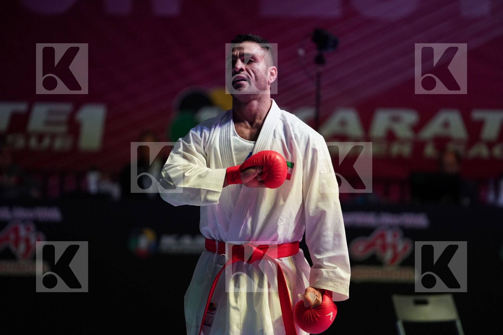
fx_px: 2752
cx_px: 252
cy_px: 168
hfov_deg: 10.4
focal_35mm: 197
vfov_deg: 7.0
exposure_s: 1/1000
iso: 4000
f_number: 2.8
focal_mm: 197
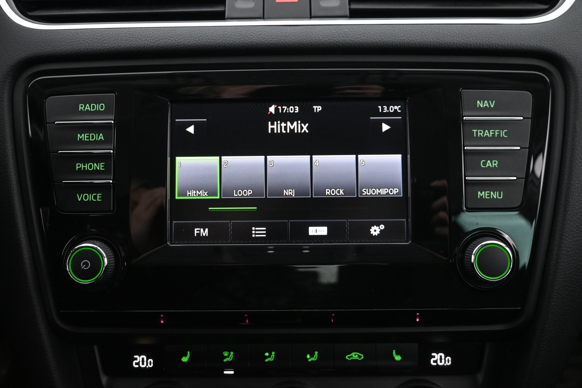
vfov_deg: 43.6
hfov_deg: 61.9
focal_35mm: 30
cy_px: 194
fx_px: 485
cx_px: 291
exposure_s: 1/30
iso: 2800
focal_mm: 20
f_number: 3.8
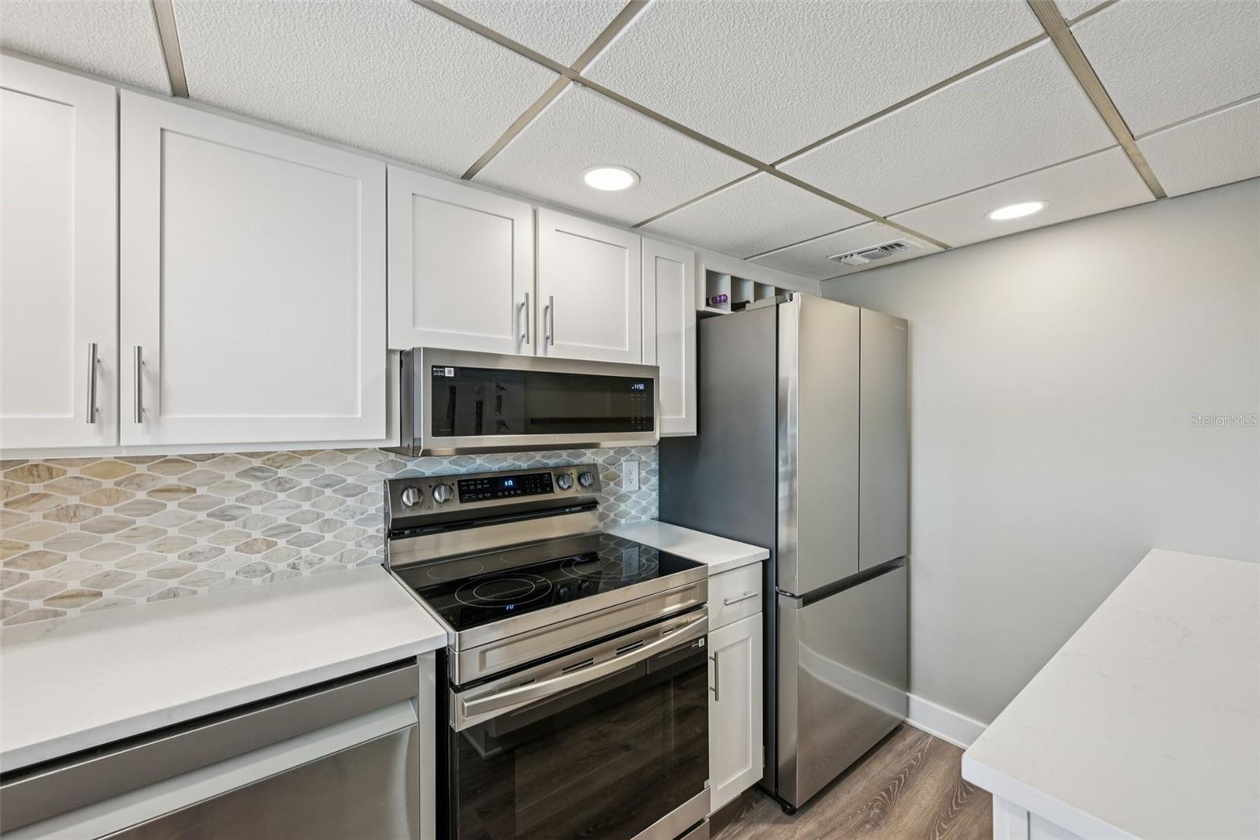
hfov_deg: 104.3
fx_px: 490
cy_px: 420
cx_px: 630
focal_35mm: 14
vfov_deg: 81.2
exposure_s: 1/15
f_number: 8
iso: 400
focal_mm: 14
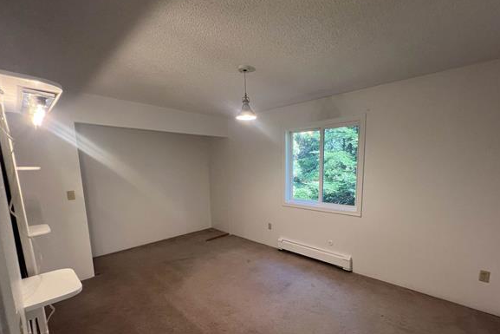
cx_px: 269
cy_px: 197
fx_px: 208
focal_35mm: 15
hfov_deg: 100.2
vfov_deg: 76.7
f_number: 1.8
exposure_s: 1/60
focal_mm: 1.57
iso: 125
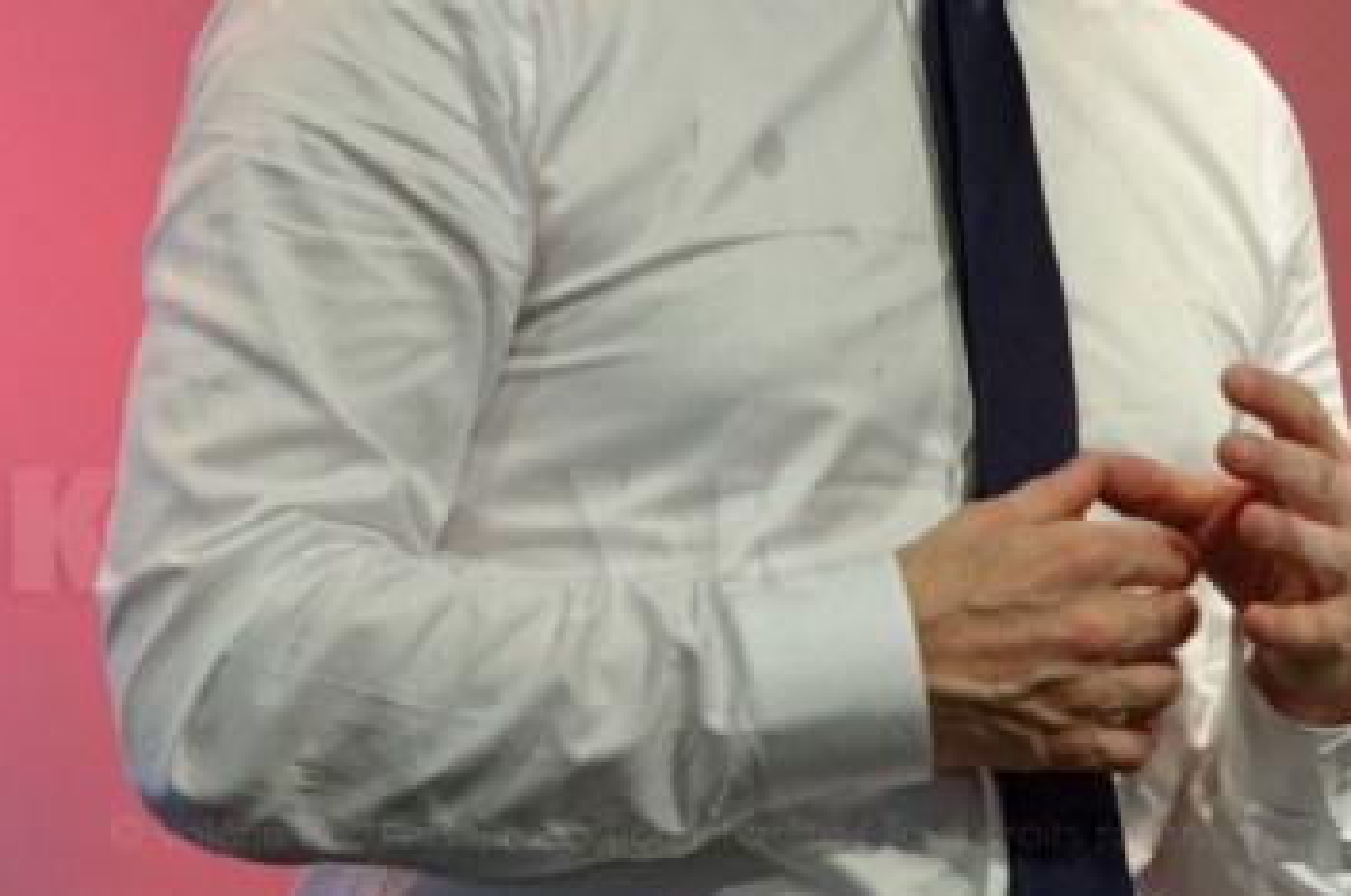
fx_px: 18473
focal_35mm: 493
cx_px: 693
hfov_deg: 4.2
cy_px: 65
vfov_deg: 2.8
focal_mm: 145
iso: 1000
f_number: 4
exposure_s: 1/500
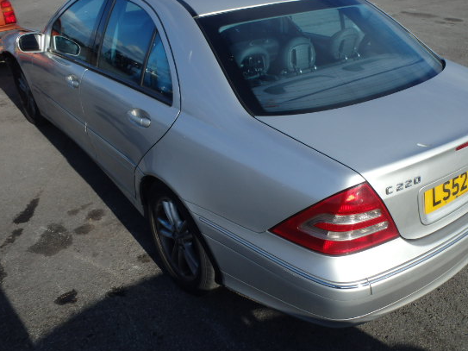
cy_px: 163
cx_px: 268
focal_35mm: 33
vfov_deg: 42.9
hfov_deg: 55.1
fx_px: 446
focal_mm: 5
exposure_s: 1/125
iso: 125
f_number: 11
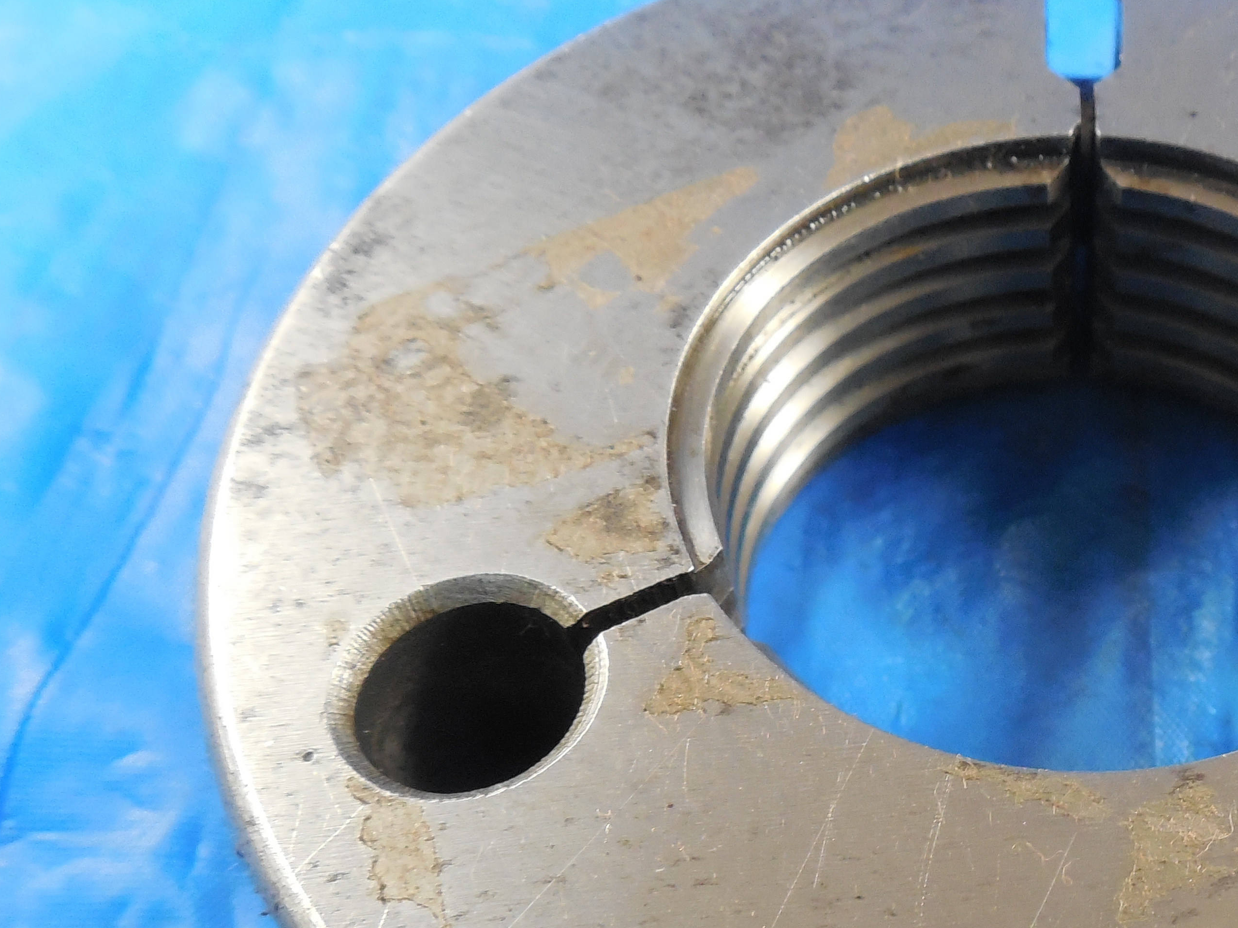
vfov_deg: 31.8
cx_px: 1057
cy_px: 644
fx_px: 1609
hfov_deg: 39.7
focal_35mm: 45
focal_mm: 4.5
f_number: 3.3
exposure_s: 1/25
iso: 400
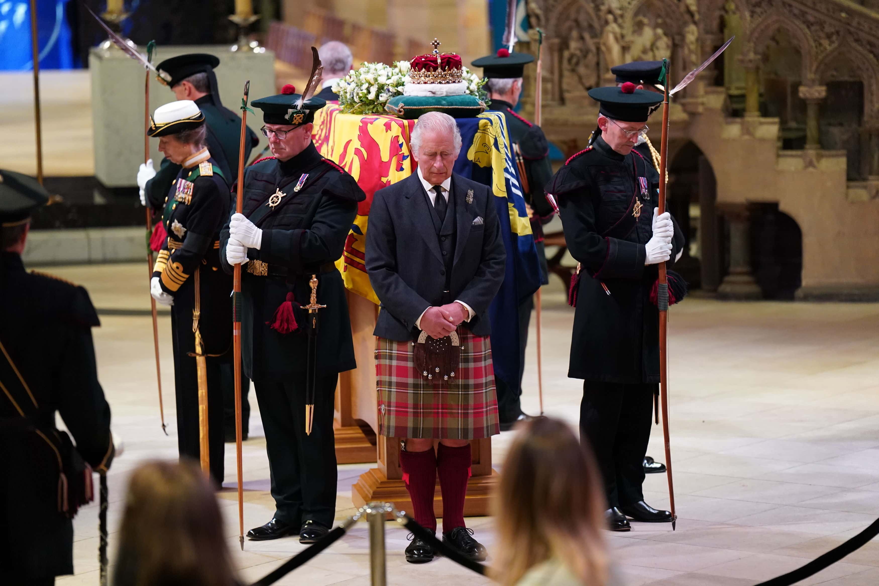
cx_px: 440
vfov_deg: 8.4
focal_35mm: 163
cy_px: 293
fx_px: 3979
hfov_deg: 12.6
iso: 4000
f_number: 2.8
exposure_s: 1/100
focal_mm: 163
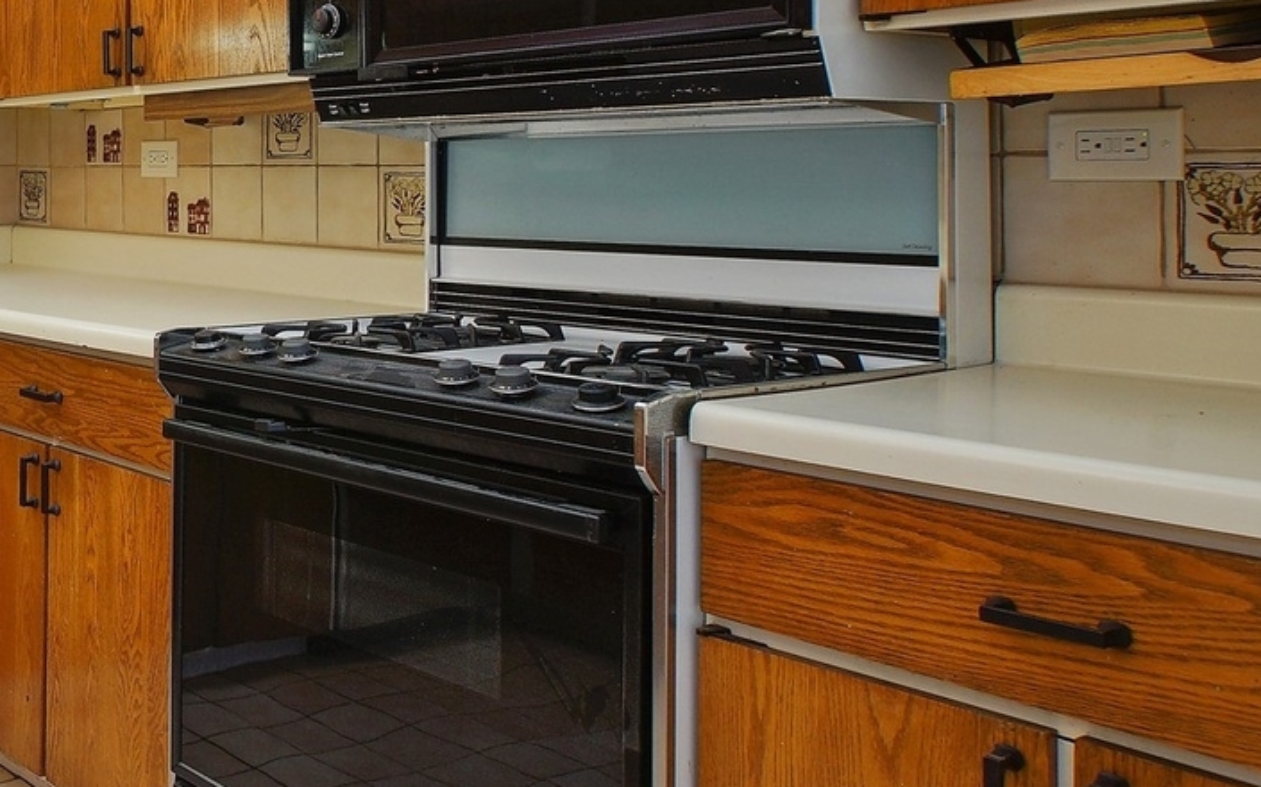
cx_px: -159
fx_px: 2817
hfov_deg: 23.5
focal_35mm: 82
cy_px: 207
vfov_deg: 15.8
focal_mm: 35
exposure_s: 1/4
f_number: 8
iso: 200
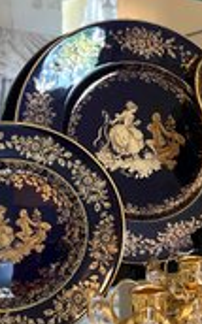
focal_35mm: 55
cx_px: 229
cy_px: 178
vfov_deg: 36.9
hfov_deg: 22.0
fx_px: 486
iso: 500
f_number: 1.6
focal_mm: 5.1
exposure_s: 1/40
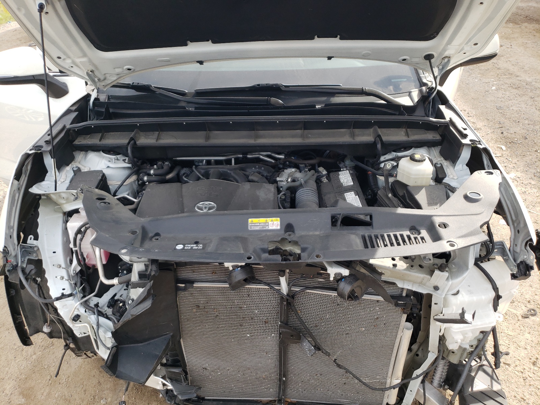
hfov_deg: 67.3
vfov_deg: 53.1
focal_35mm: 26
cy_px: 202
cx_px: 270
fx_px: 406
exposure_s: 1/714
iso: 50
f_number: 1.5
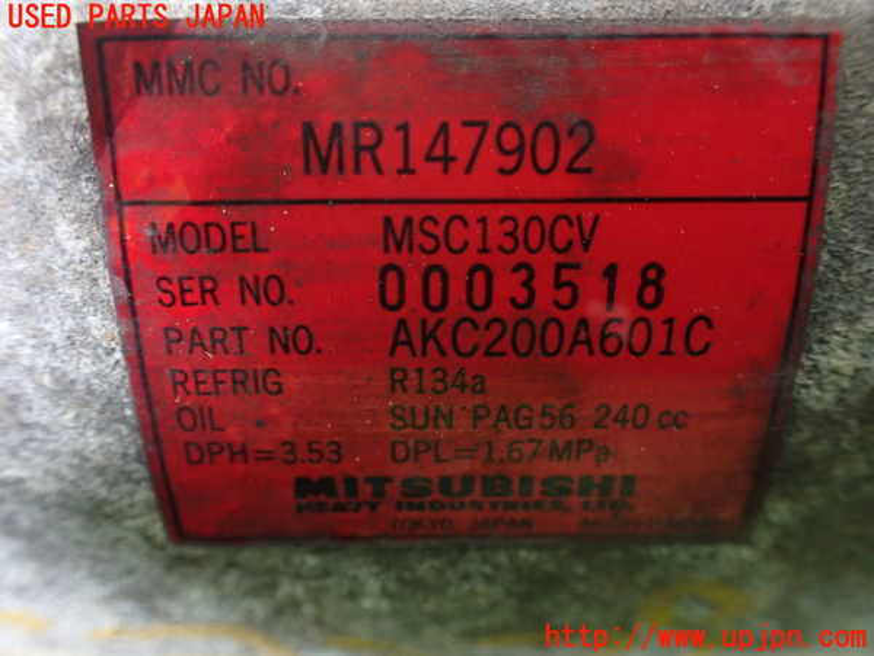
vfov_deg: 46.8
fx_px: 757
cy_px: 328
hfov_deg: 60.0
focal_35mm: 30
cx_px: 437
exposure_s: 1/30
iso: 800
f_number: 2.3
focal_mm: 5.4
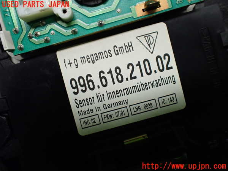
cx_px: 114
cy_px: 86
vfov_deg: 46.8
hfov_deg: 60.0
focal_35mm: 30
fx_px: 198
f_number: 2.3
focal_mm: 5.4
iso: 400
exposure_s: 1/125
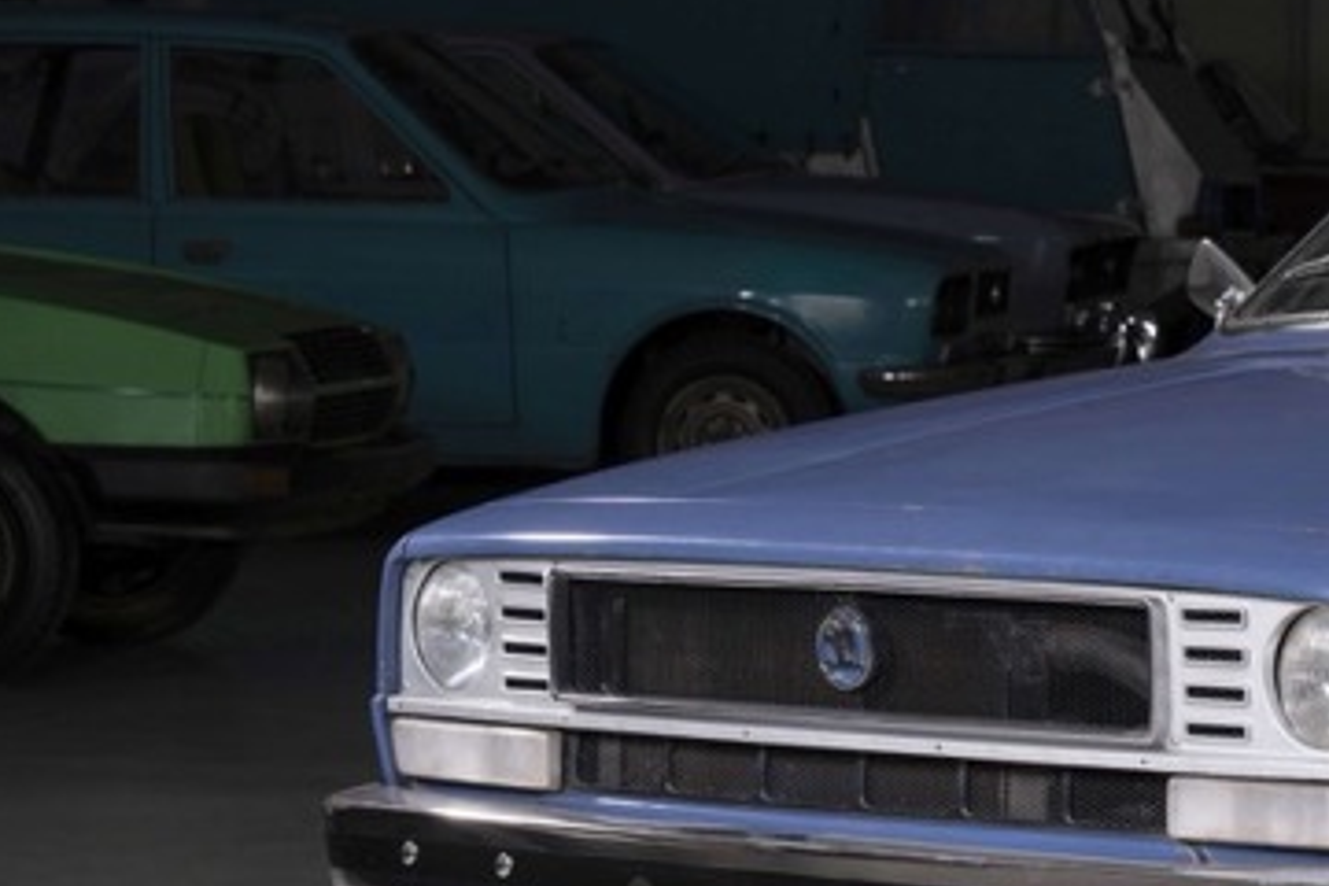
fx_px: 7530
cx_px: 1737
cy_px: 168
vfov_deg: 6.7
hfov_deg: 9.9
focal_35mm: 204
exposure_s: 1.3
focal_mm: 70
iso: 100
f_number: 8
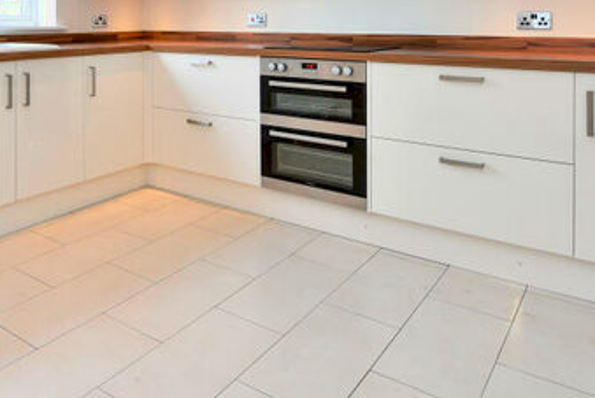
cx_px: 181
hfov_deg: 55.5
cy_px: 25
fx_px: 546
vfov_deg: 37.0
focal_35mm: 33
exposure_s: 1/20
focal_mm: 16
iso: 250
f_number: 7.1
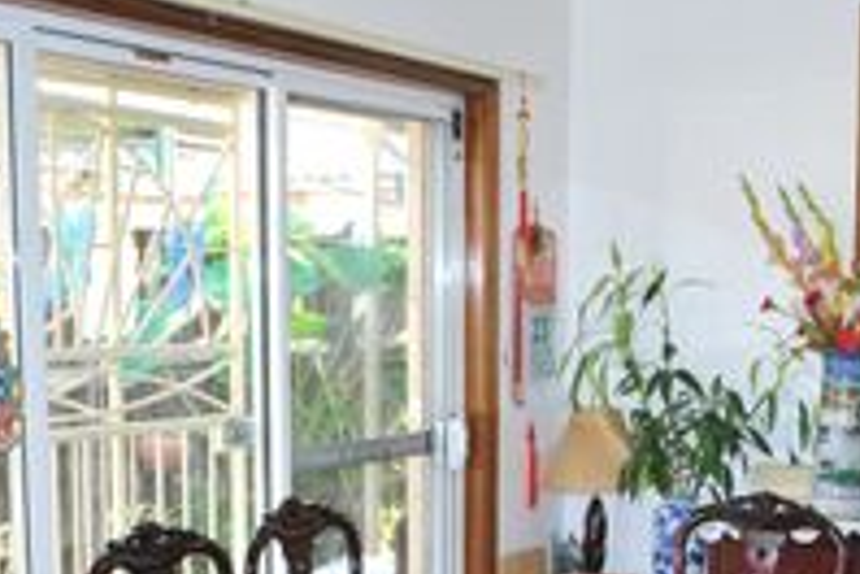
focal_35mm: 64
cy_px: 594
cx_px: 443
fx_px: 1529
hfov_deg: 31.4
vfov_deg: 20.5
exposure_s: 1/60
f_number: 3.5
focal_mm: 18
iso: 200
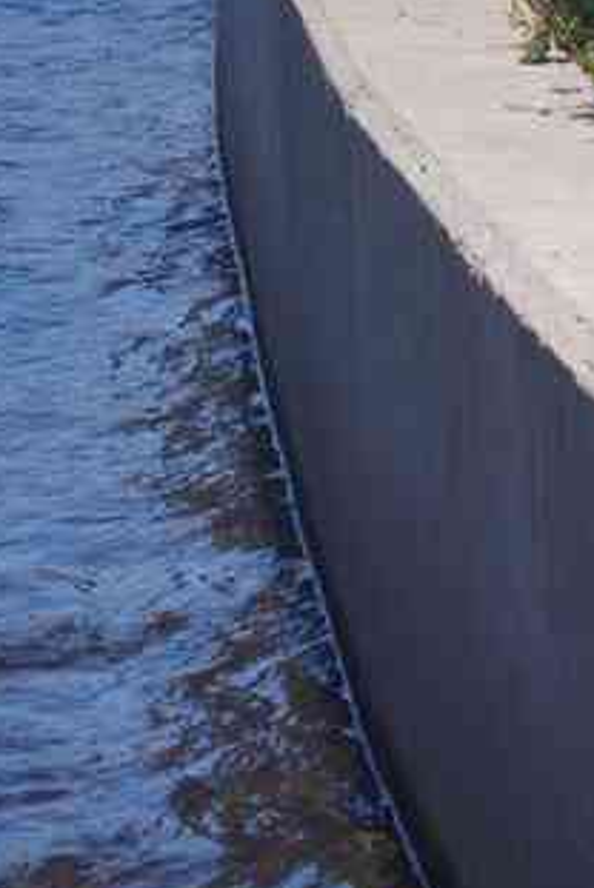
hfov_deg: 5.2
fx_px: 6534
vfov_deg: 7.6
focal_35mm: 265
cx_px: 568
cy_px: -430
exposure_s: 1/100
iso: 200
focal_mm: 55
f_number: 11
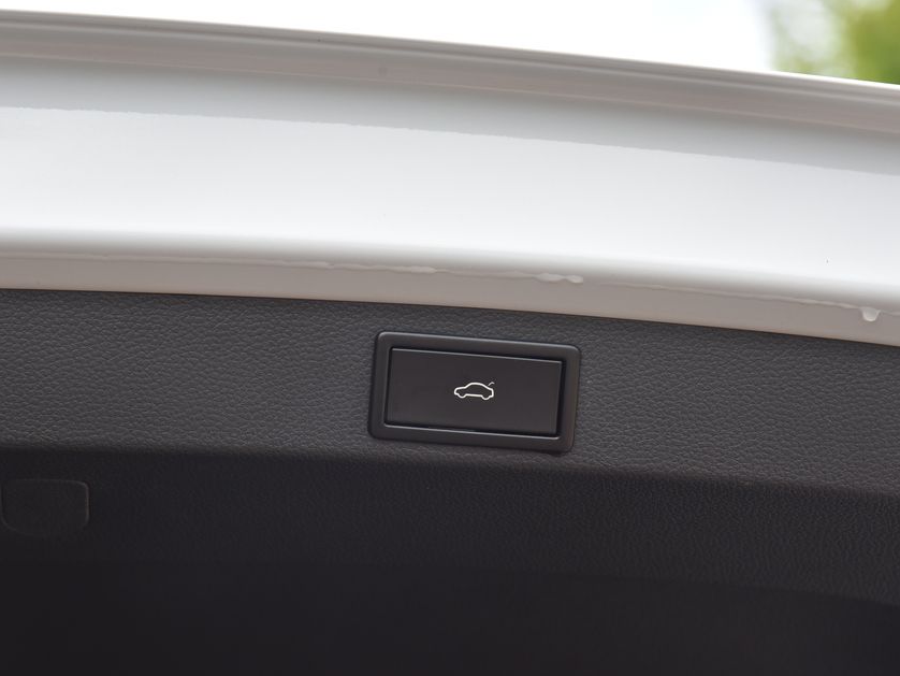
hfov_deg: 14.0
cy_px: 315
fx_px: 3667
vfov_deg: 10.5
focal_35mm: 141
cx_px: 463
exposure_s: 1/200
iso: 500
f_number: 7.1
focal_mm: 120
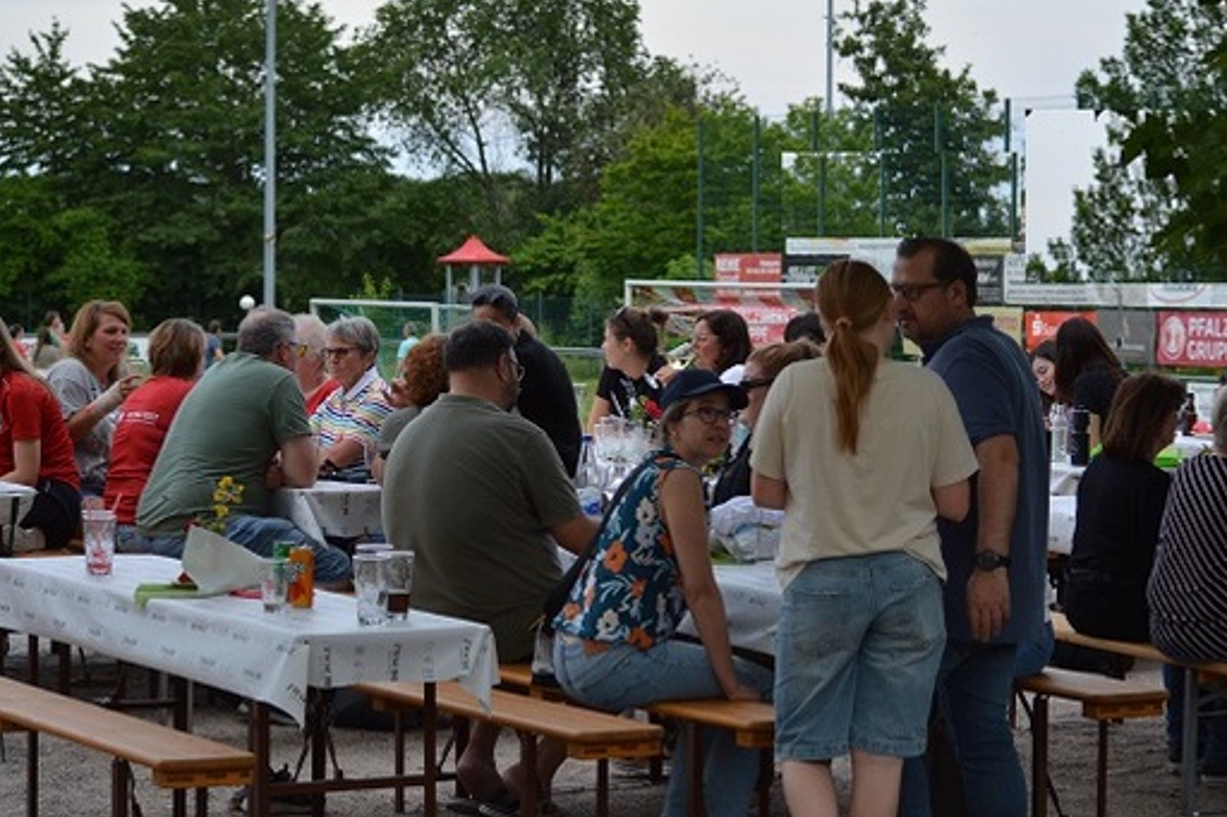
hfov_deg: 19.9
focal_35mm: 103
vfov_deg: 13.3
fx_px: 3496
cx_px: 684
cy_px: 443
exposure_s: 1/1000
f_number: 4.5
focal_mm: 55
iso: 560
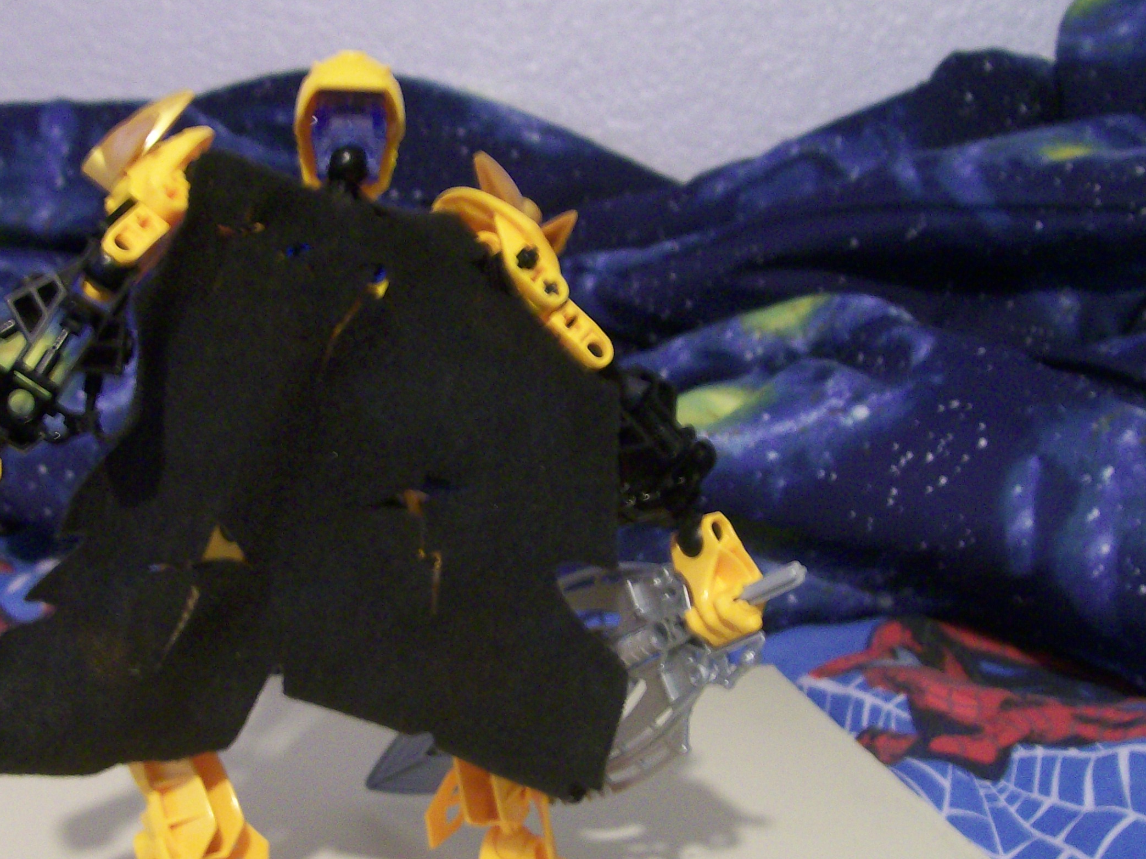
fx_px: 1755
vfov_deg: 27.4
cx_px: 392
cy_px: 552
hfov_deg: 35.8
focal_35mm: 53
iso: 160
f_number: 2.7
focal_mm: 6
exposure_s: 1/8.05
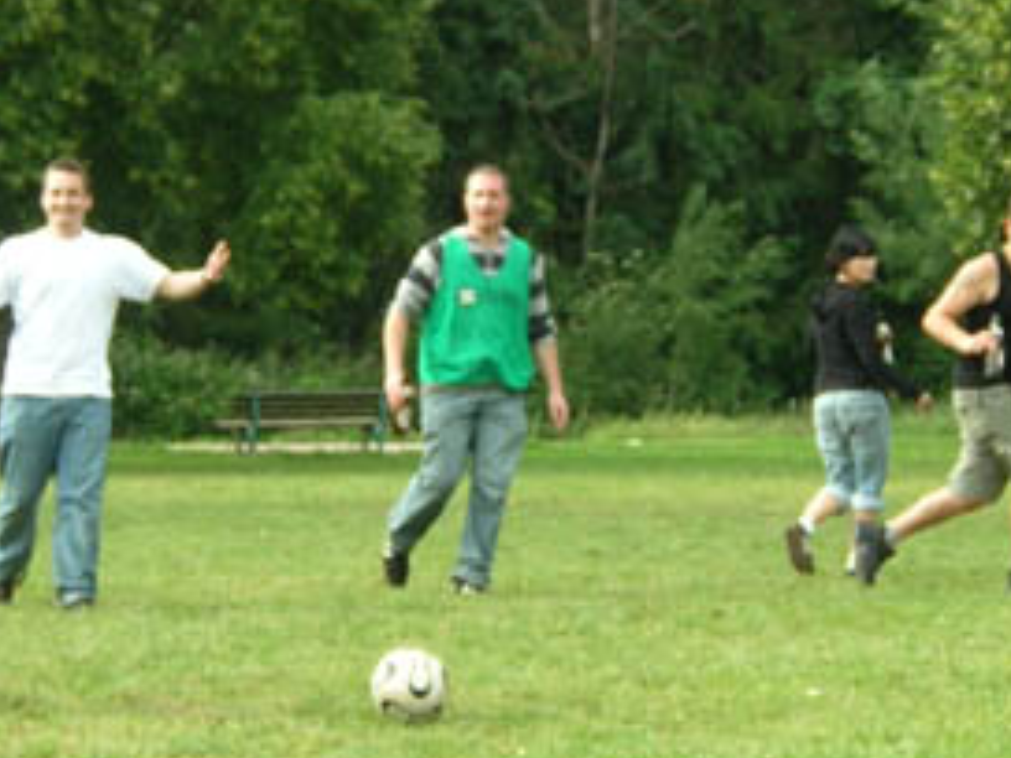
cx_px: 513
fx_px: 5023
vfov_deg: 8.6
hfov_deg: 11.5
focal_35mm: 172
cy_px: 489
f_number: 3.3
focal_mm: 12.8
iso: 50
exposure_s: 1/200
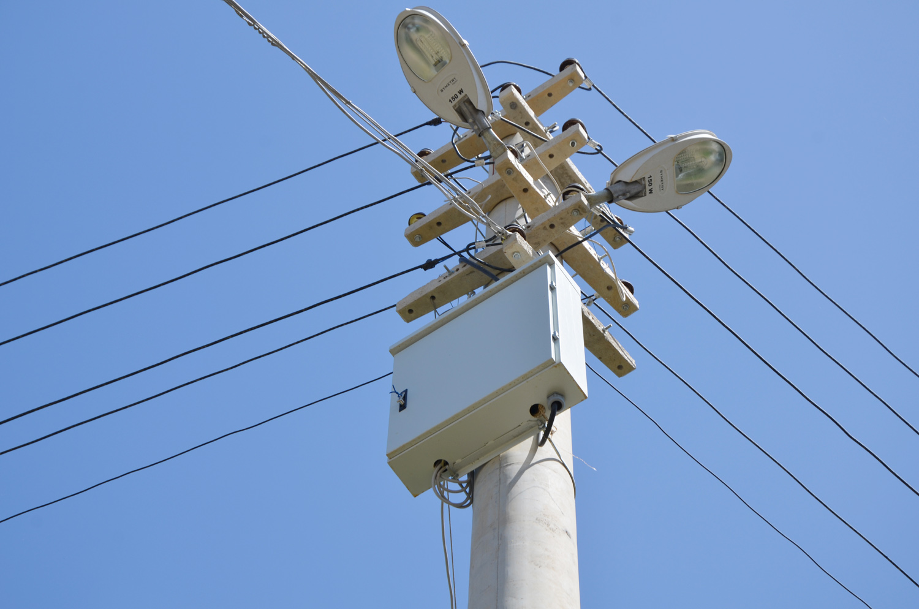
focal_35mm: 93
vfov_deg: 14.6
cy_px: 304
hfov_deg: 21.9
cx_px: 460
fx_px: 2370
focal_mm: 62
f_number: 8
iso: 100
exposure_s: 1/250
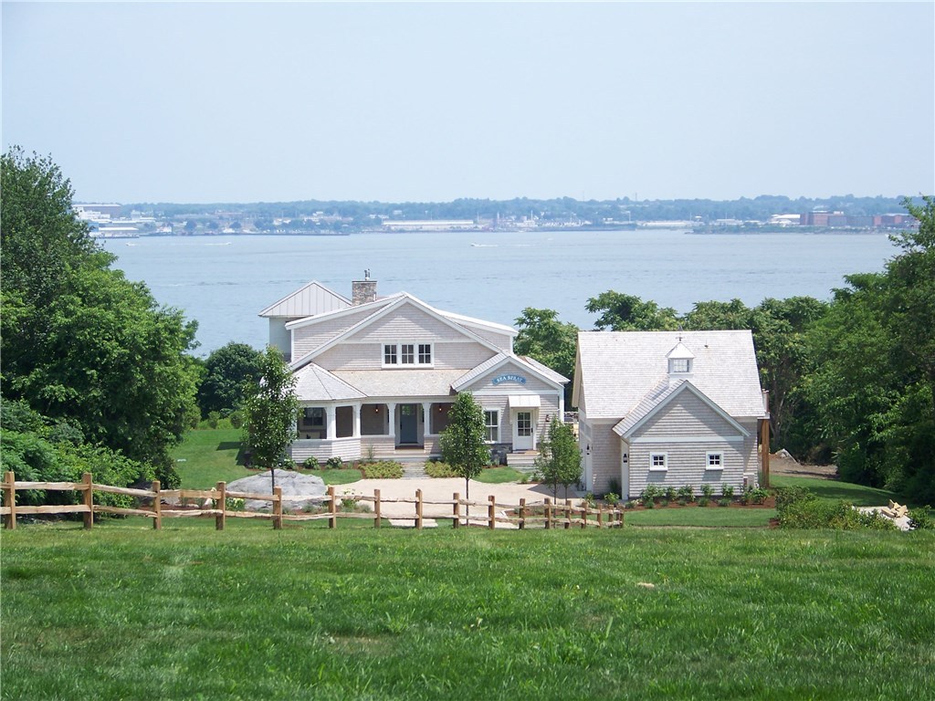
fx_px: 2863
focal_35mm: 106
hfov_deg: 18.5
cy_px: 350
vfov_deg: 14.0
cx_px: 468
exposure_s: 1/640
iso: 64
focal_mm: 17.6
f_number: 3.2
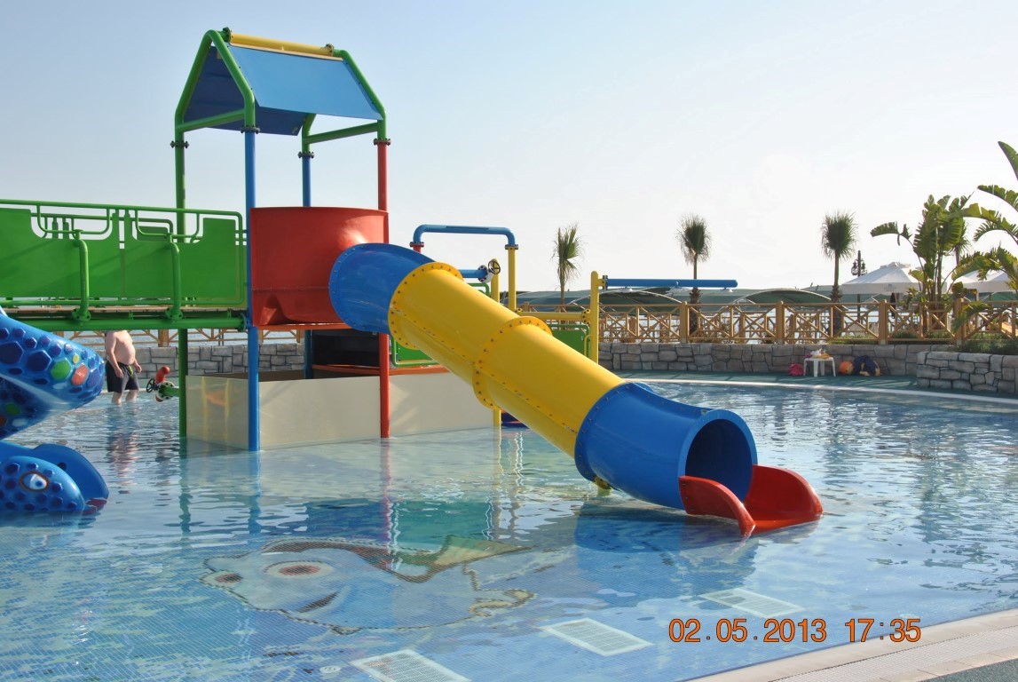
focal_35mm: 42
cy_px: 341
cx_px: 509
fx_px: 1189
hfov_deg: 46.3
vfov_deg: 32.0
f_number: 9
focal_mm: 28
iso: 100
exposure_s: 1/200
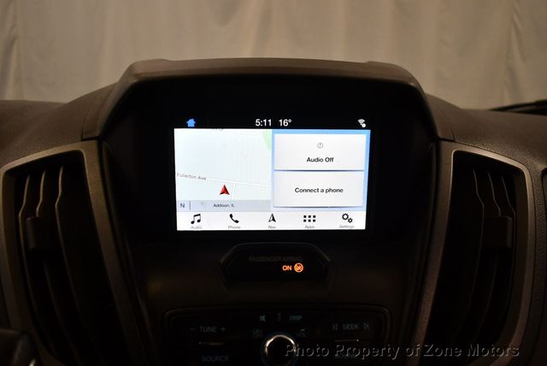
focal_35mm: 36
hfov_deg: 53.1
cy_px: 183
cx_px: 274
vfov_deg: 36.9
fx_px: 547
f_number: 3.5
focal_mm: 18
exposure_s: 1/250
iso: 720
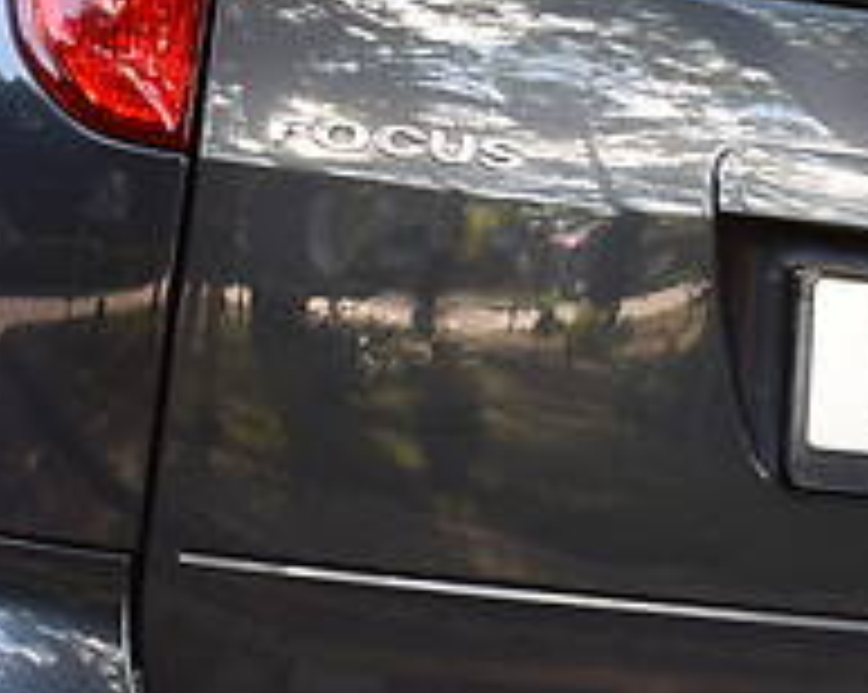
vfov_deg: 7.8
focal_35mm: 199
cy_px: 385
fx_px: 5107
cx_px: 828
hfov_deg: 9.7
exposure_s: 1/60
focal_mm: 34
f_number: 8
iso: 400
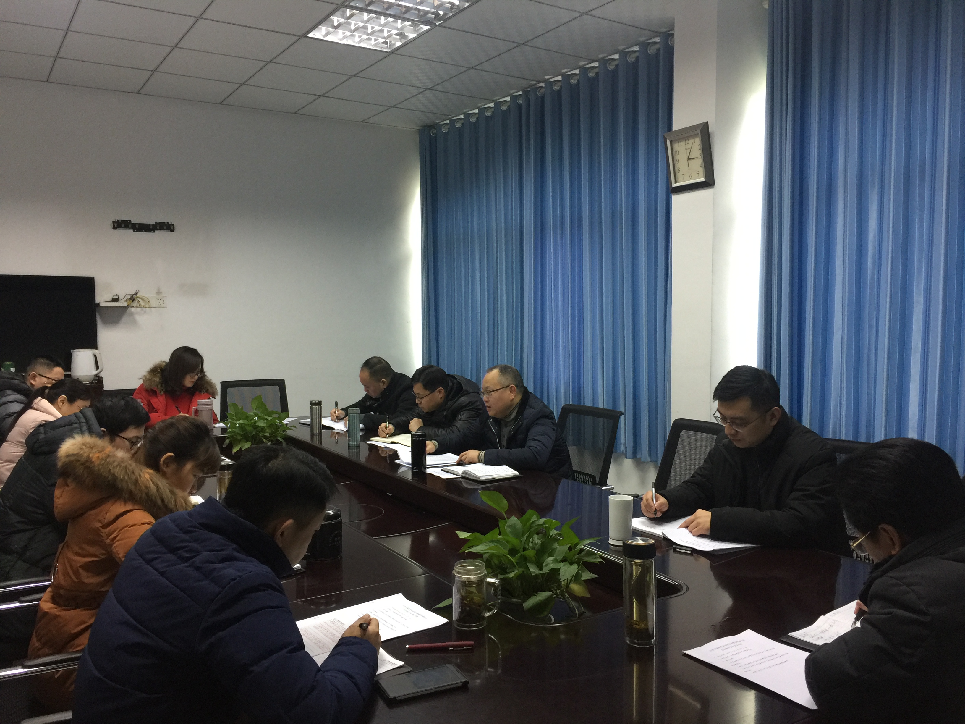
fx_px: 808
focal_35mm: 29
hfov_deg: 61.7
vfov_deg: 48.2
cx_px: 482
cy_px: 362
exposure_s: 1/17
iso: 80
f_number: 2.2
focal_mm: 4.15
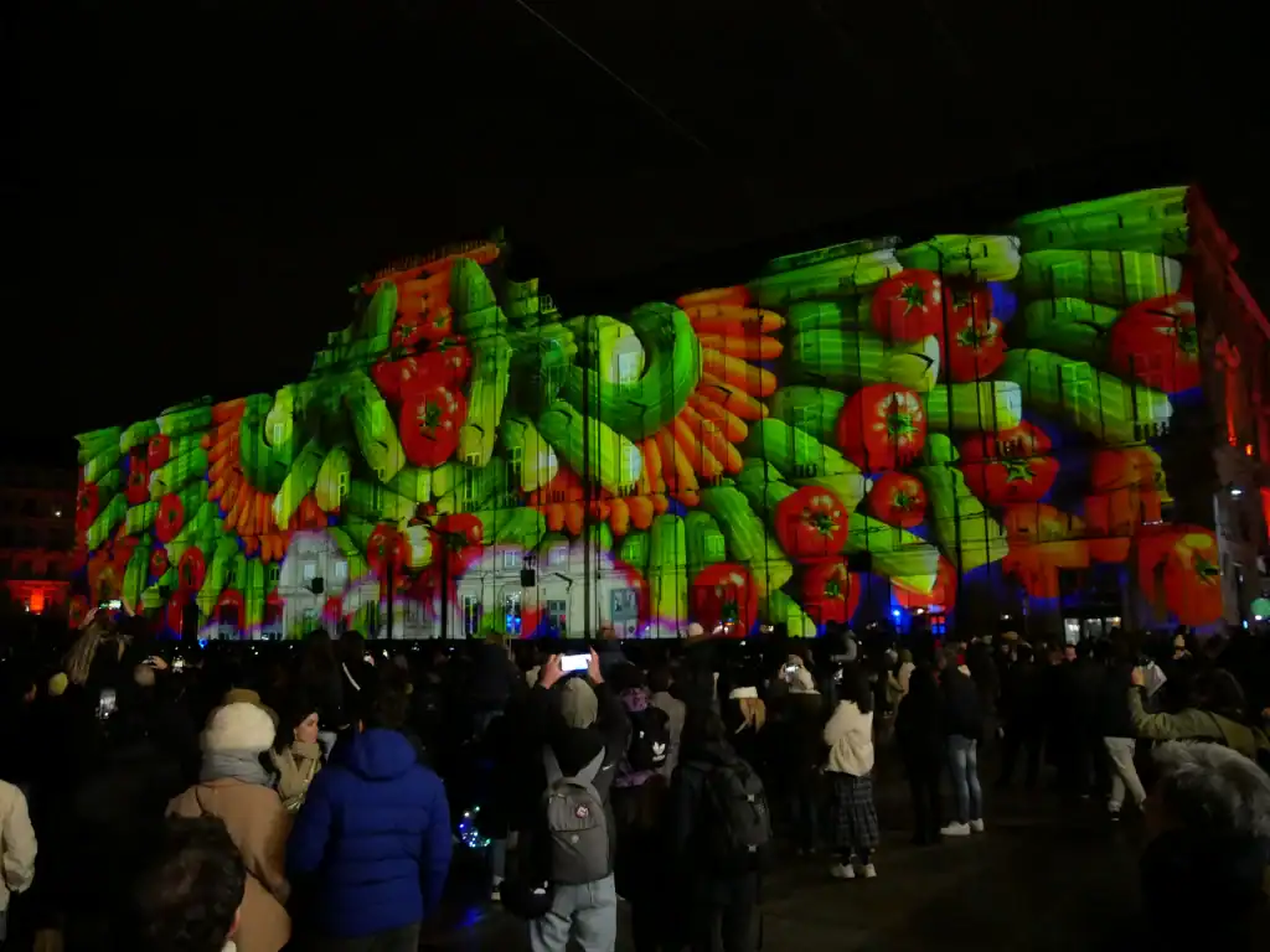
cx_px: 635
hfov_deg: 63.4
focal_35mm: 28
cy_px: 476
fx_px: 1027
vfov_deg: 49.7
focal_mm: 14
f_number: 3.5
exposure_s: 1/60
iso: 3200
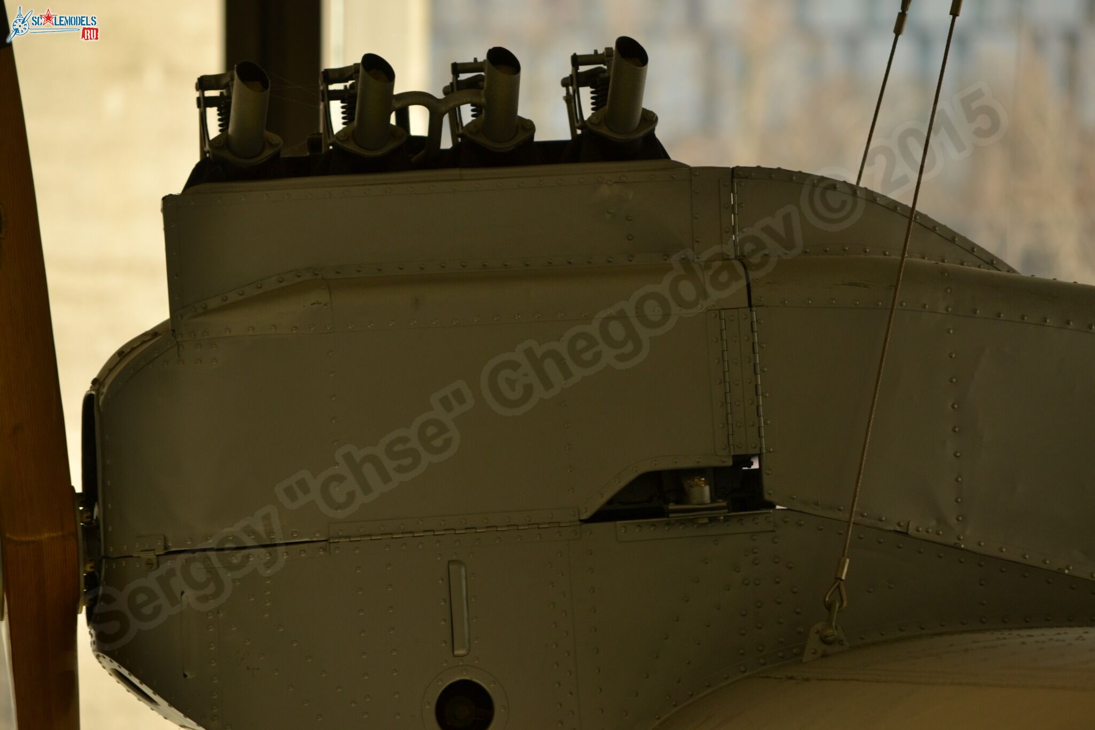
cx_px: 548
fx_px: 8896
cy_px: 365
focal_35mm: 292
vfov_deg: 4.7
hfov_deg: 7.0
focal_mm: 195
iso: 140
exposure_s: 1/125
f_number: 5.6
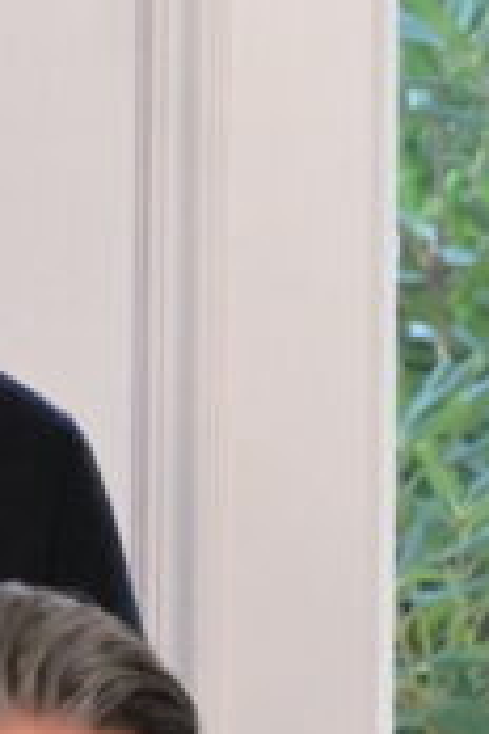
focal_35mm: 829
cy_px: 776
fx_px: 16890
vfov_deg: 2.5
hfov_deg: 1.6
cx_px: -1282
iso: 8000
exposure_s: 1/800
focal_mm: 120
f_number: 6.3
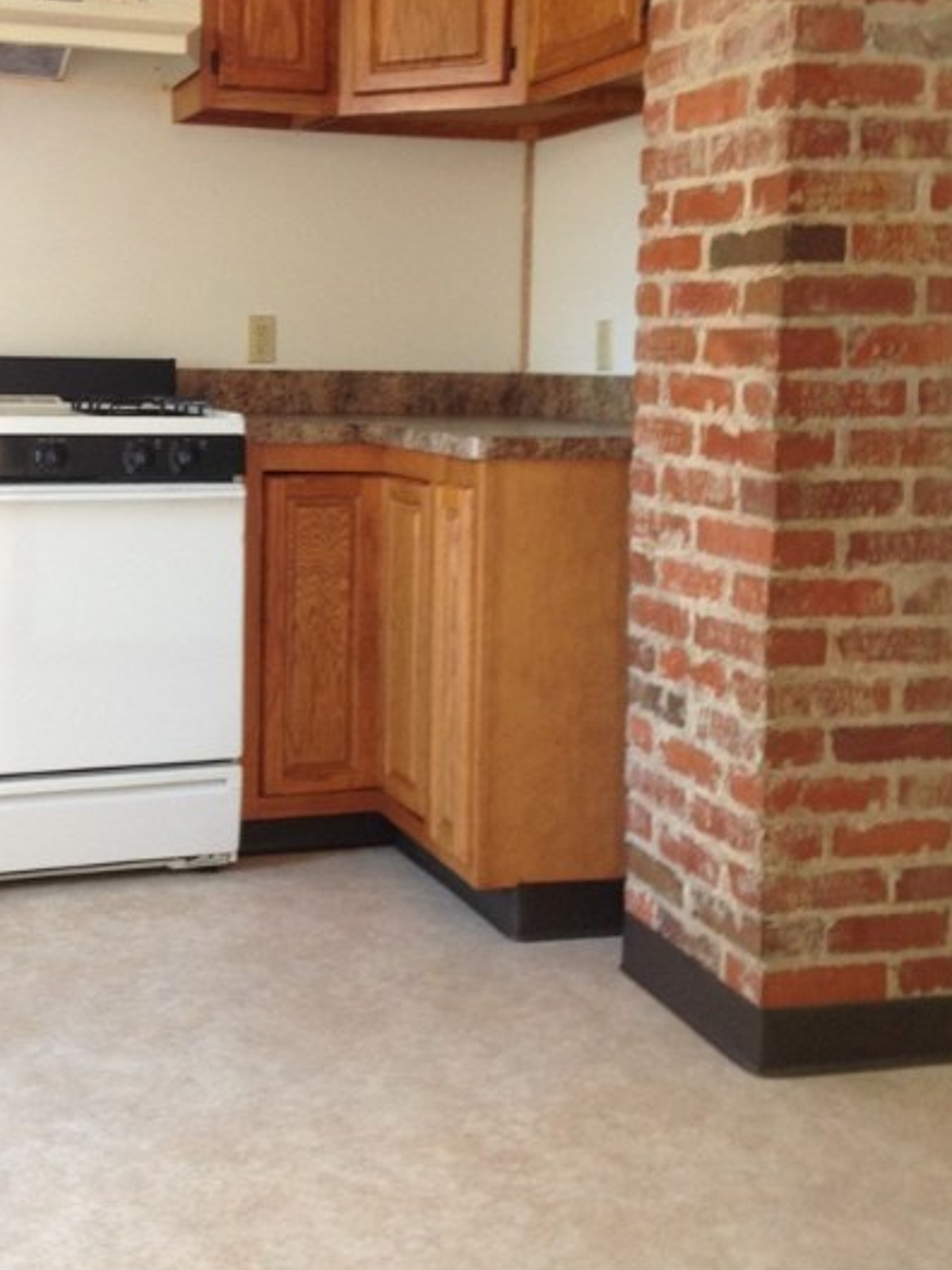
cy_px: 510
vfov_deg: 39.5
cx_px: 325
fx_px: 1760
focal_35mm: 48
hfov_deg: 30.1
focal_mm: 4.12
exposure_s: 1/20
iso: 100
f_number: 2.4
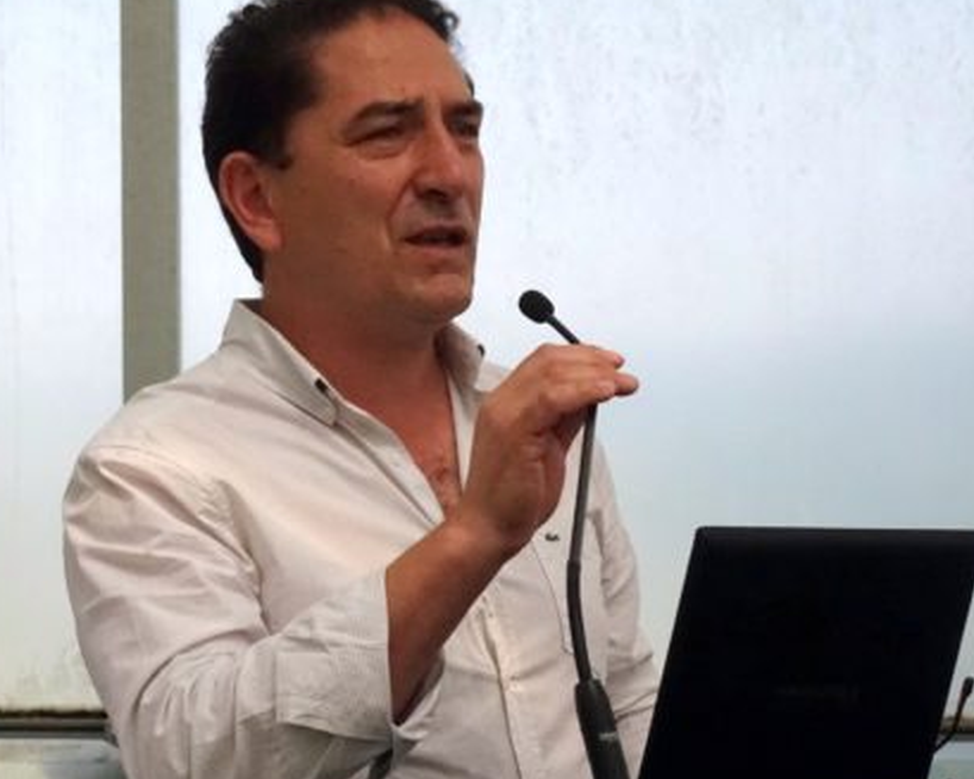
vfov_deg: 12.4
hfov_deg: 15.5
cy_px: 350
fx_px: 3574
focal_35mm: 124
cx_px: 252
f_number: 5.6
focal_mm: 27.57
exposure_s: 1/800
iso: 2000
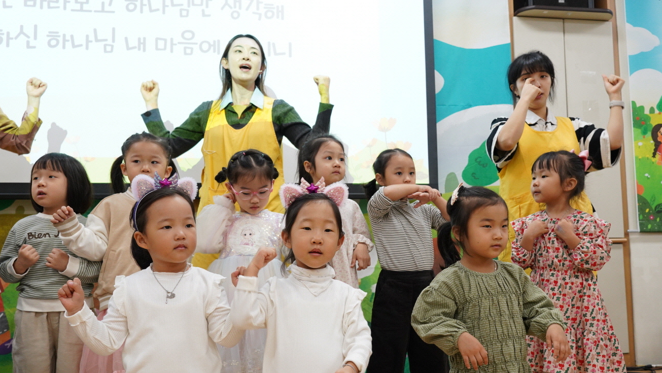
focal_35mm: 36
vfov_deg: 32.8
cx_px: 333
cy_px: 209
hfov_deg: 55.3
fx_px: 632
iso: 2500
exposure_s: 1/125
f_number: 5.6
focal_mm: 34
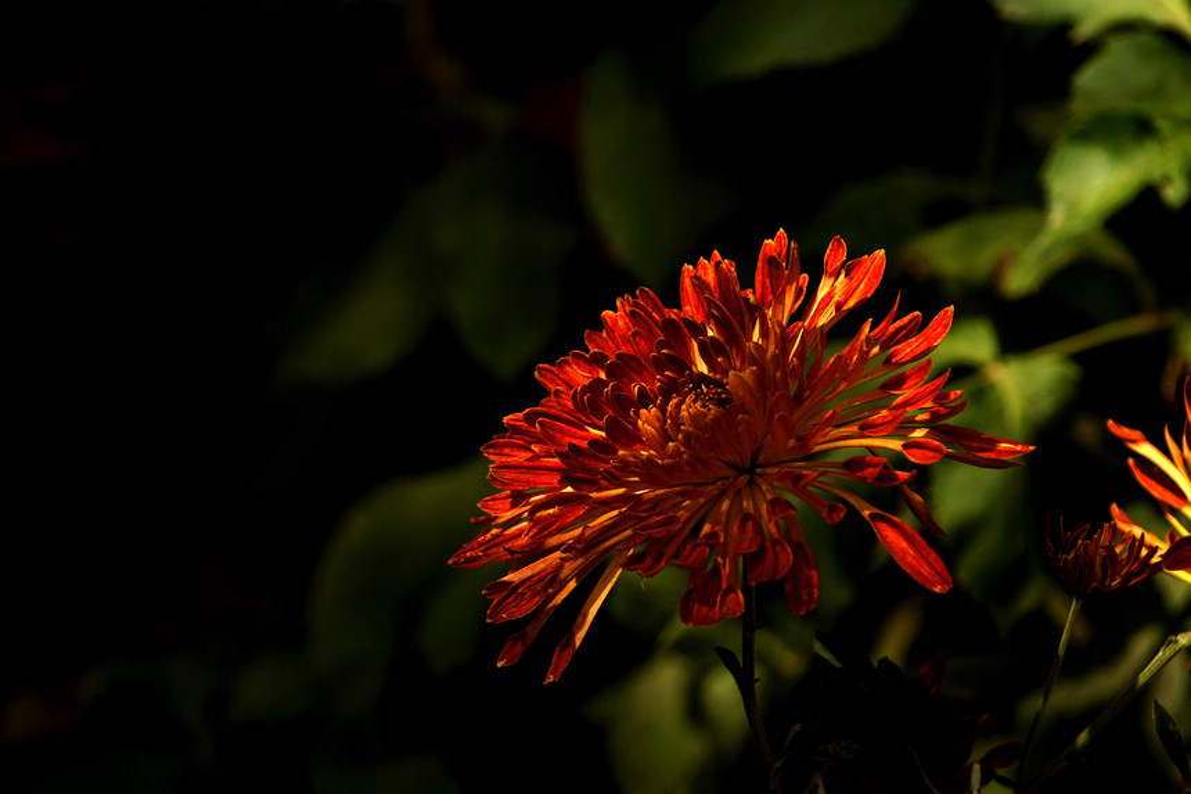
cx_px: 596
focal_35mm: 168
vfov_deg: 8.2
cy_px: 397
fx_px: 5557
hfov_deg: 12.2
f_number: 6.3
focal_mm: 112
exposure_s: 1/1000
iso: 200
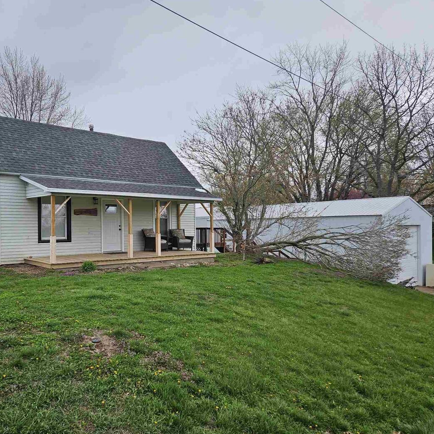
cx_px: 154
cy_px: 221
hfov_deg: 56.4
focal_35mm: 28
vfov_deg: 57.3
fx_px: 397
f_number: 1.8
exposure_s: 1/565
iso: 25
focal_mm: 5.4
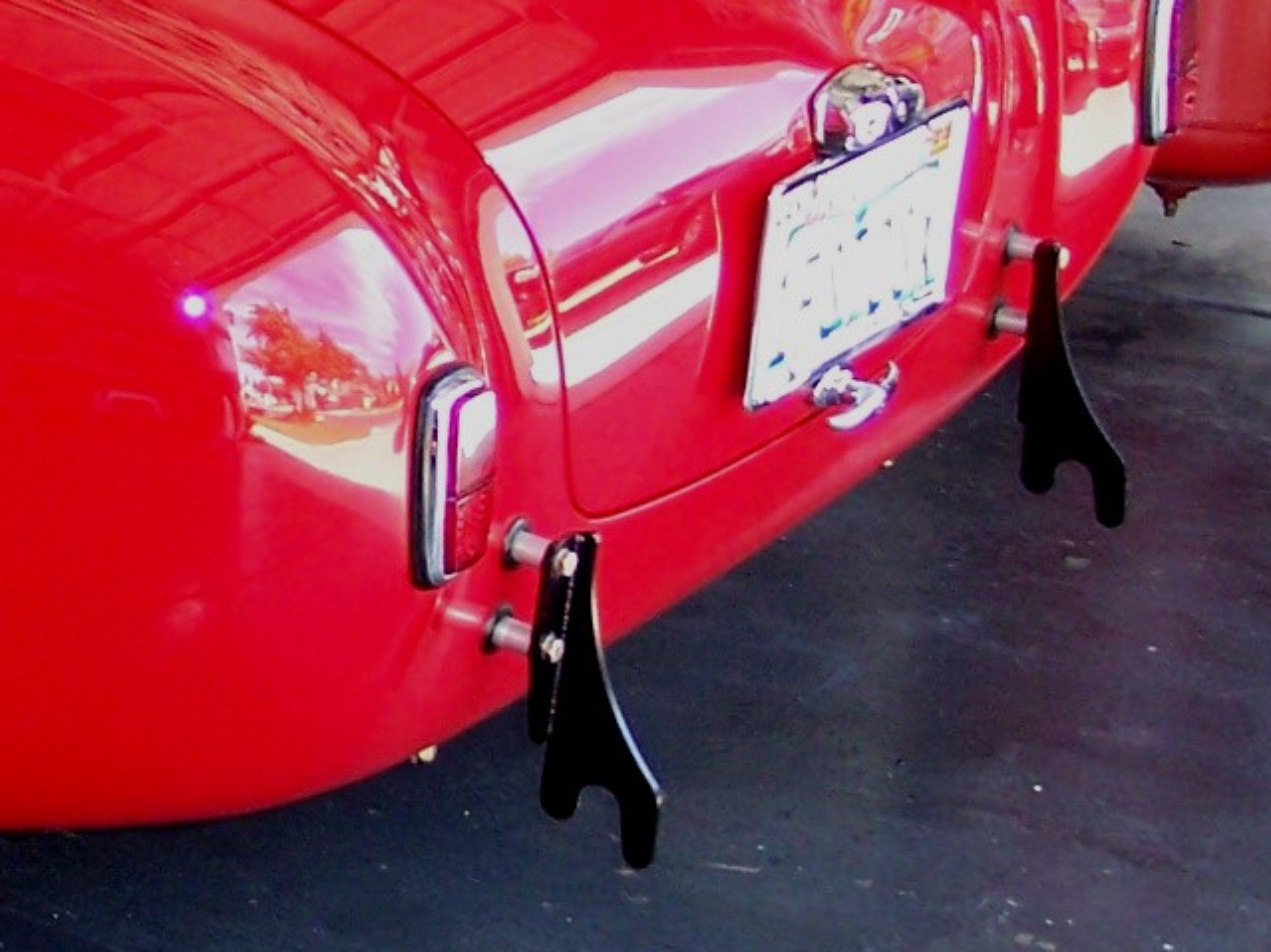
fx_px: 4589
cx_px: -722
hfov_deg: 14.5
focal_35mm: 125
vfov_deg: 11.8
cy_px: 83
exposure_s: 1/60
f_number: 2.8
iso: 140
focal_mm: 8
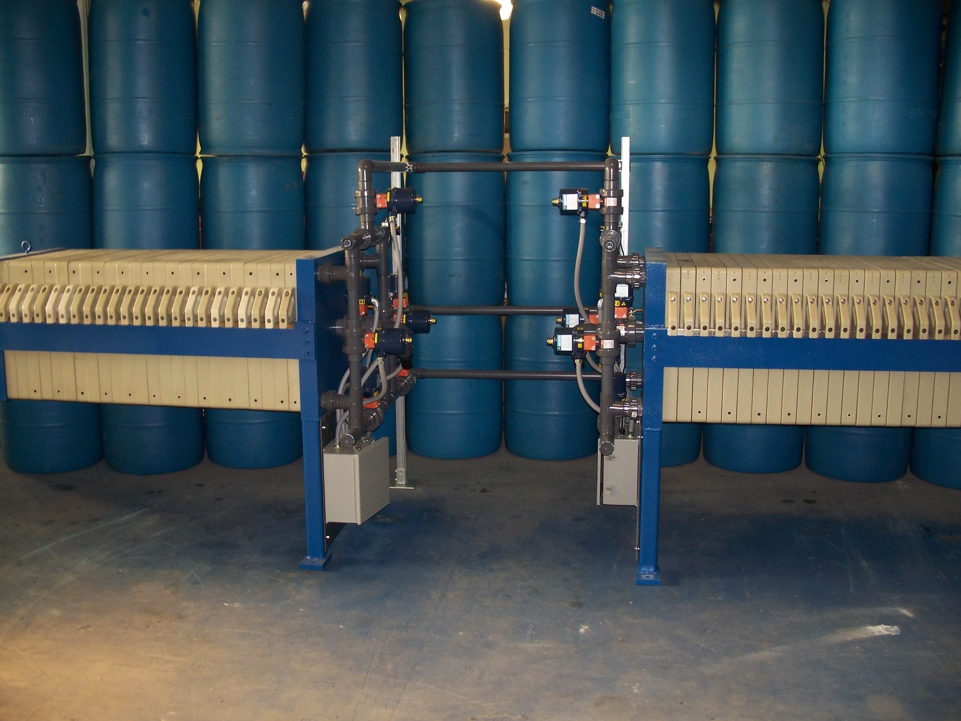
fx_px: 1027
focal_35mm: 37
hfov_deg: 50.1
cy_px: 360
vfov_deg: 38.7
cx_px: 480
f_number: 2.8
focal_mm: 7.8
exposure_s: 1/60
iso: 200
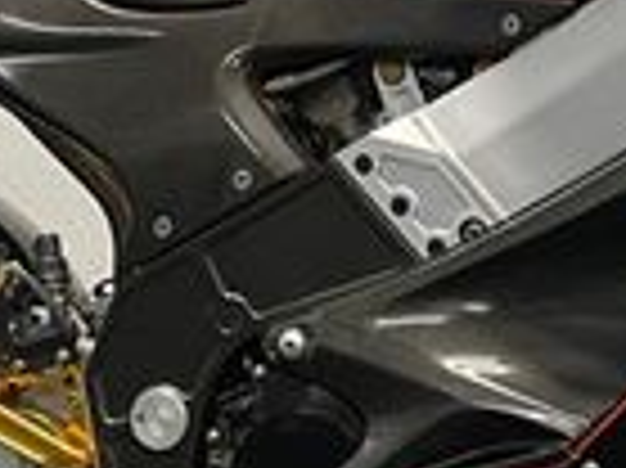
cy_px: 148
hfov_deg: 16.2
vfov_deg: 12.3
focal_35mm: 120
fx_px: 2168
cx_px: 545
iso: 80
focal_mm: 5.1
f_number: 1.6
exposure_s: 1/50
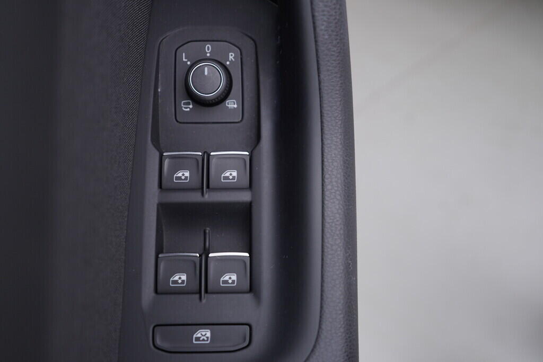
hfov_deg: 53.1
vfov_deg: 36.9
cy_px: 181
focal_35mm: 36
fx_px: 543
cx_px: 272
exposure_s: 1/50
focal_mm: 24
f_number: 3.2
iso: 125
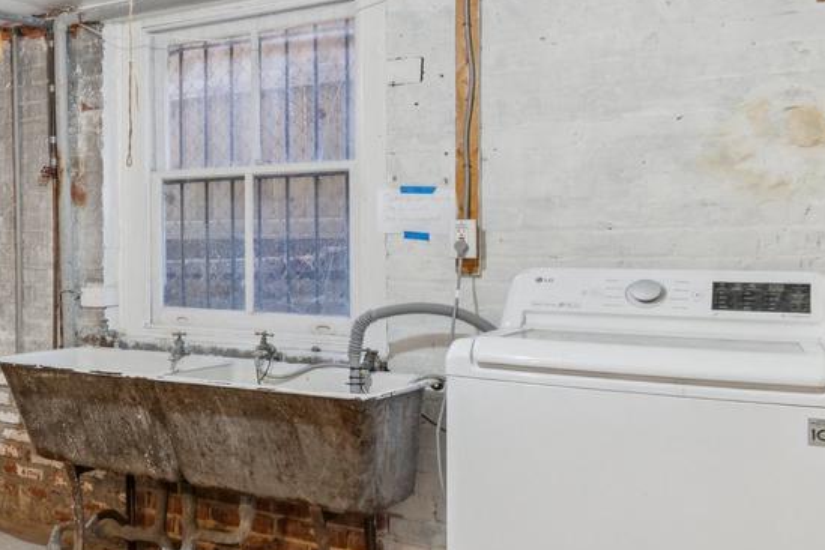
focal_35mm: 42
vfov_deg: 31.9
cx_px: -170
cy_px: 255
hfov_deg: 35.9
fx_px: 962
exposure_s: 1/3.33
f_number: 9
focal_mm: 16
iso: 400
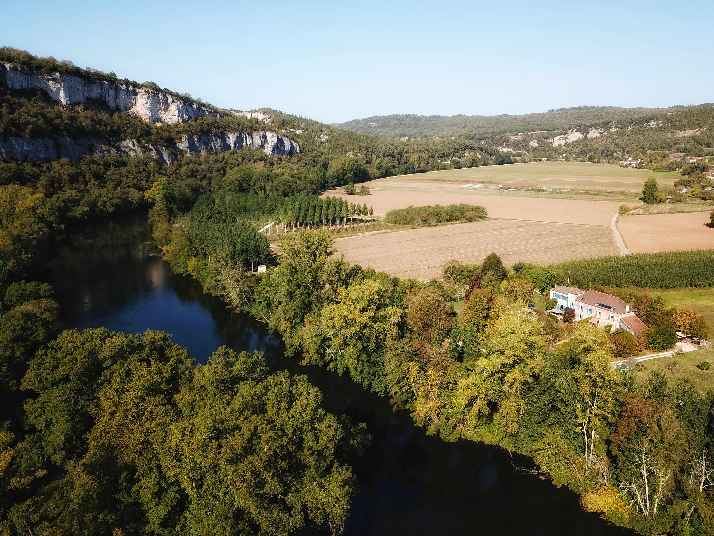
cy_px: 268
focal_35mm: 26
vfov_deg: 53.1
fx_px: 536
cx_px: 357
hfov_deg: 67.3
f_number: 2.2
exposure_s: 1/1037
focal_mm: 4.73
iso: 100
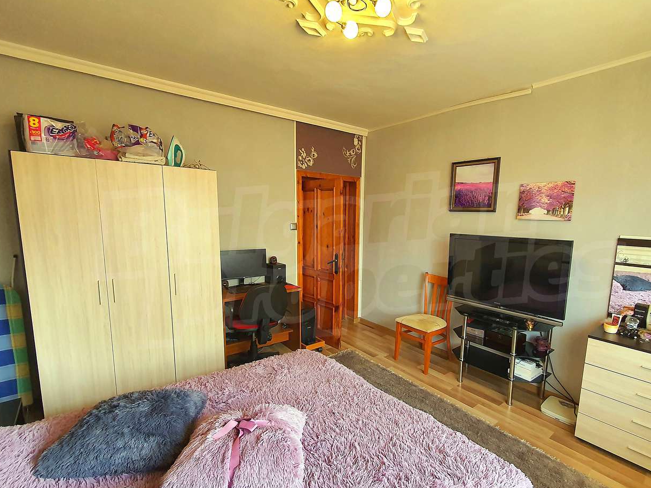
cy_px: 260
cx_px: 359
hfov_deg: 94.2
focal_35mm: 16
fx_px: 301
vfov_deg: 78.0
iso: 250
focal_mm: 1.8
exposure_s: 1/50
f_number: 2.2
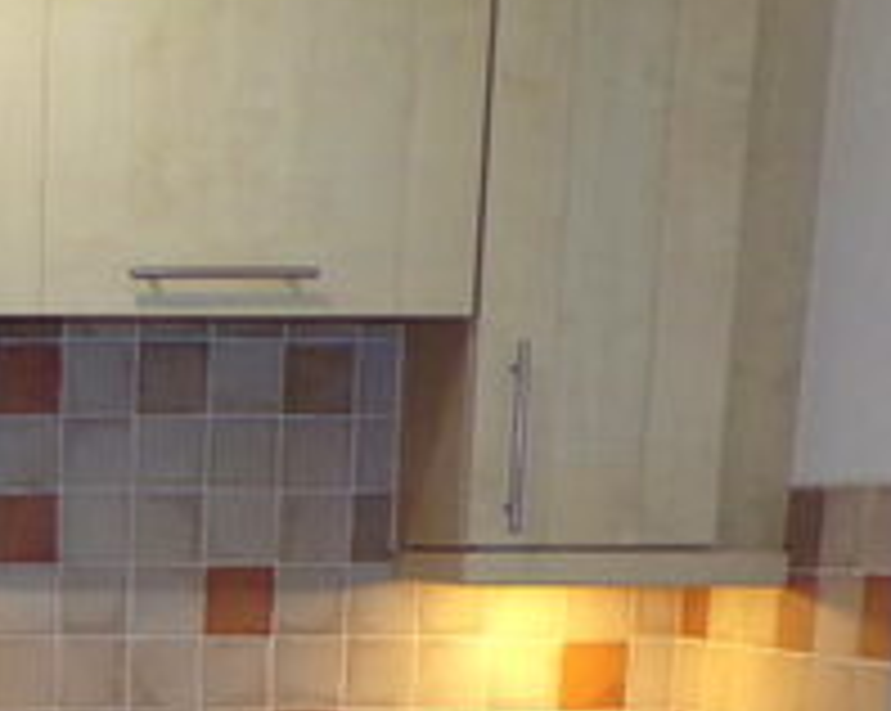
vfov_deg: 17.2
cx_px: -162
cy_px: 965
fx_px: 2187
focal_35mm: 83
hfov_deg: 21.5
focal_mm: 4.3
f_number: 3
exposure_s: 1/34
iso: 200
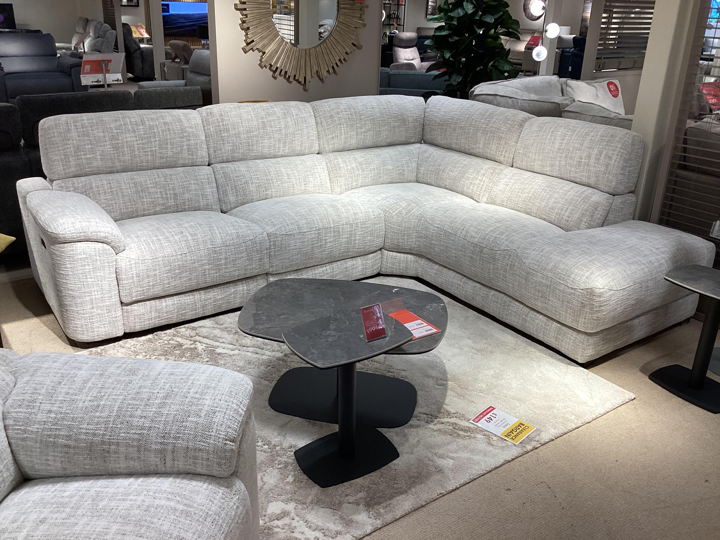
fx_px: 645
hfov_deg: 58.4
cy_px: 270
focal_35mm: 31
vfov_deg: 45.4
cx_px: 360
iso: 100
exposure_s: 1/100
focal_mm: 3.3
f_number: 2.4
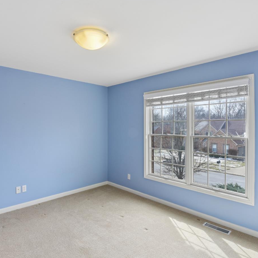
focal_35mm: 21
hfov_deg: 71.5
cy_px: 129
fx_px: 177
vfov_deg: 72.1
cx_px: 106
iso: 400
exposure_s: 1/20
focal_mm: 15
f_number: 8
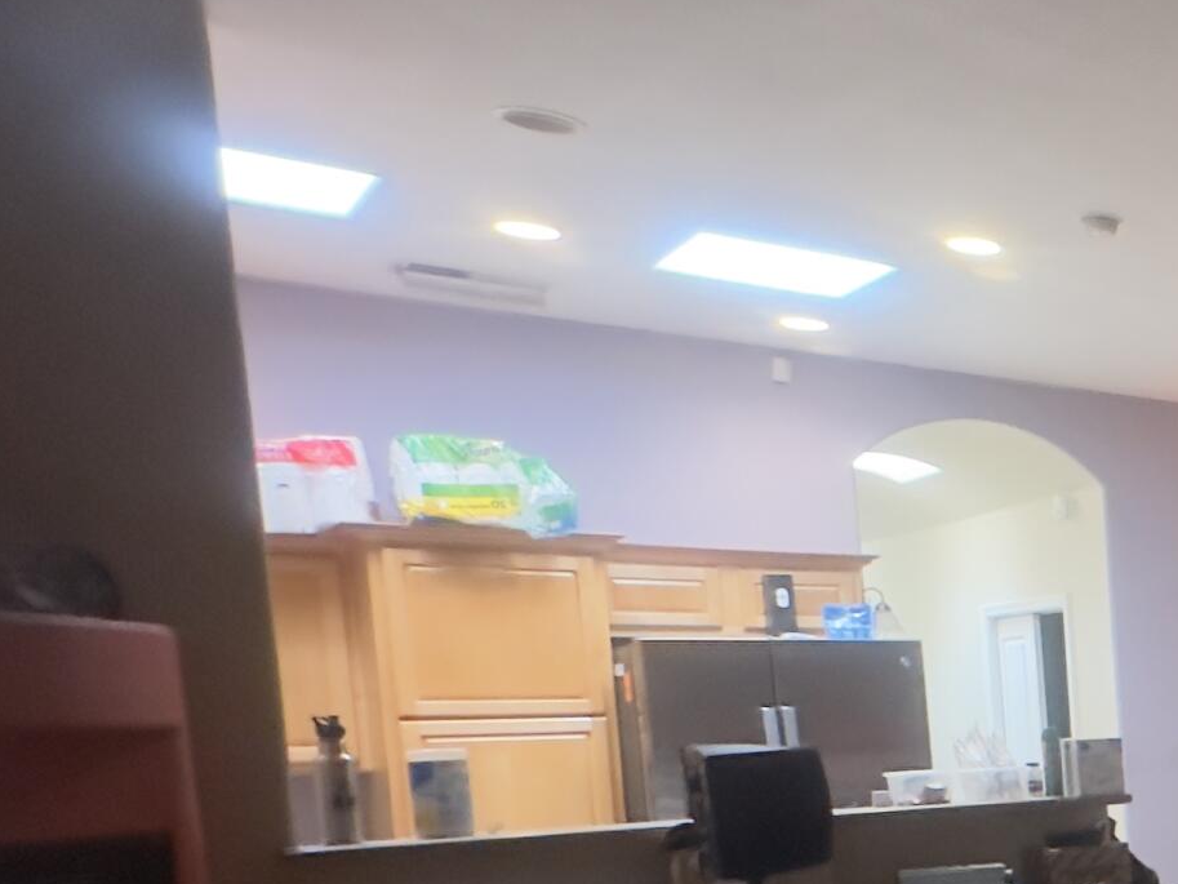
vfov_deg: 30.0
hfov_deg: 25.6
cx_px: 1910
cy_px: 816
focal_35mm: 46
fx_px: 1566
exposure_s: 1/60
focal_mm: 2.22
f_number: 2.2
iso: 1250
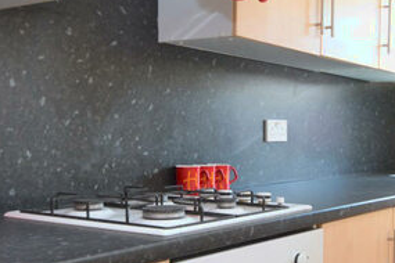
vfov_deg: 22.8
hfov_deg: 33.4
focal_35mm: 59
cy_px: 193
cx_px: 284
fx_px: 647
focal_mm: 16
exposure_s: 1/100
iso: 400
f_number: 5
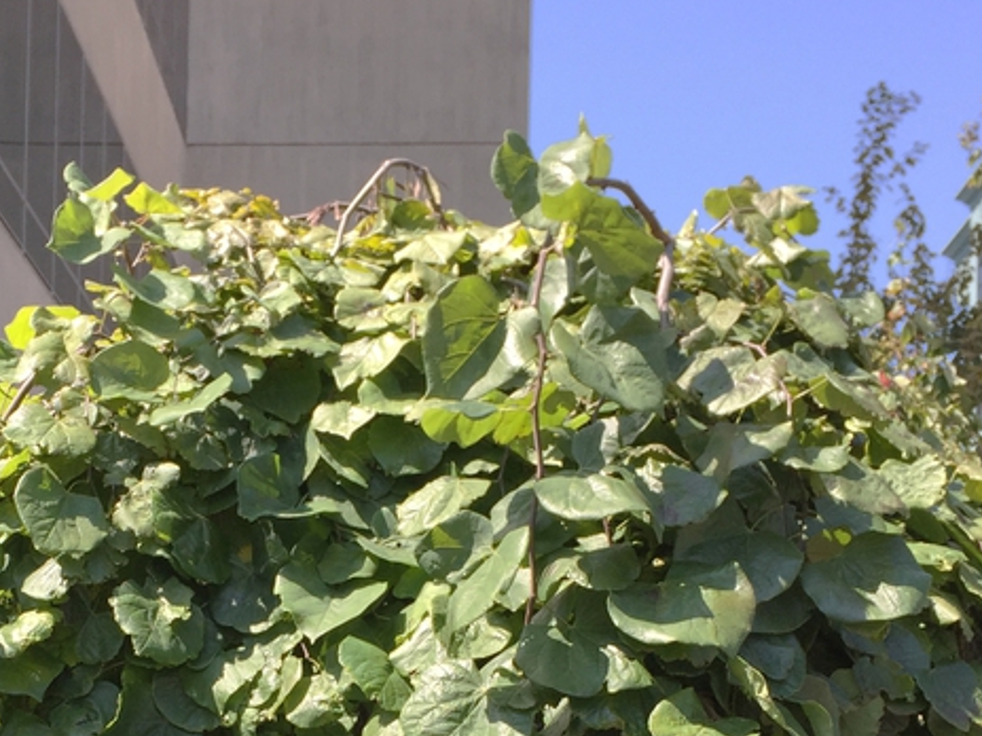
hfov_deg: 30.1
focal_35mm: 64
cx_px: 334
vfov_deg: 22.0
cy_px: 763
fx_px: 1816
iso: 32
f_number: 2.2
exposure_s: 1/659
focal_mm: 4.15
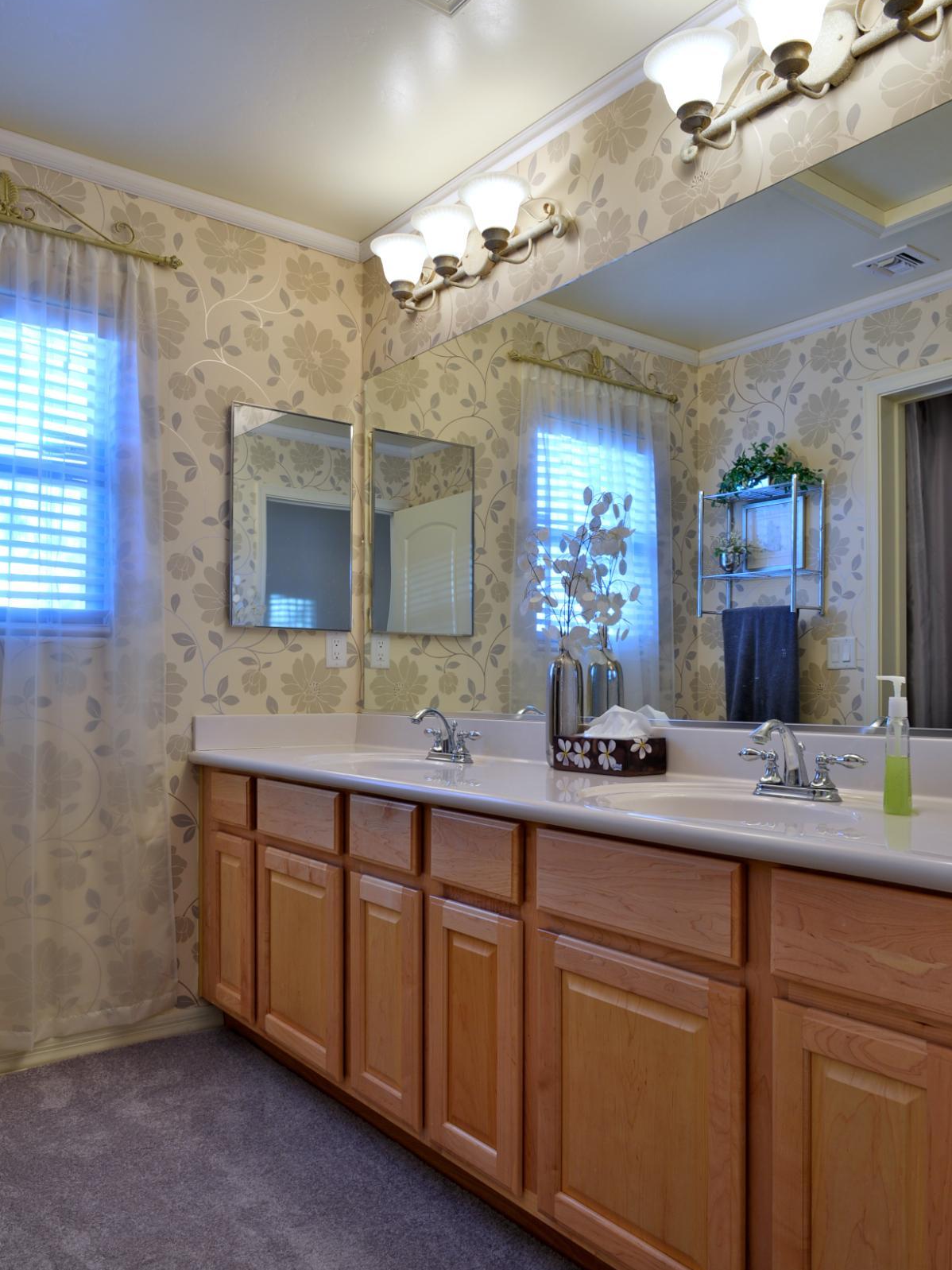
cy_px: 681
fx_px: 954
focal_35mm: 26
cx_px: 476
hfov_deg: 53.1
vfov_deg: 67.2
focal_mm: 24
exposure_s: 1/2.5
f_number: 14
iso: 200
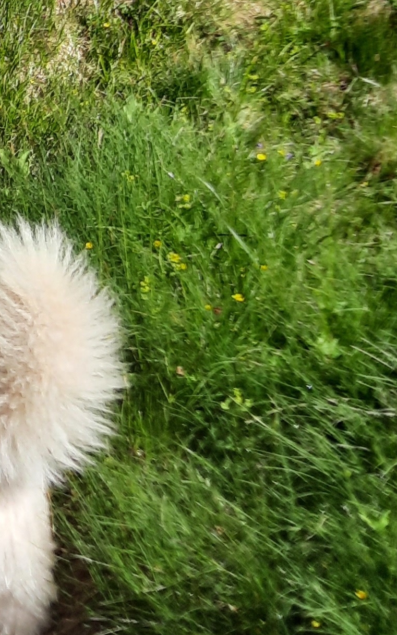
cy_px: 47
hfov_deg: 13.6
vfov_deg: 23.1
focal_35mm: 87
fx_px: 1506
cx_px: -287
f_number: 2
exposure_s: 1/737
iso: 32
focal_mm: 4.6
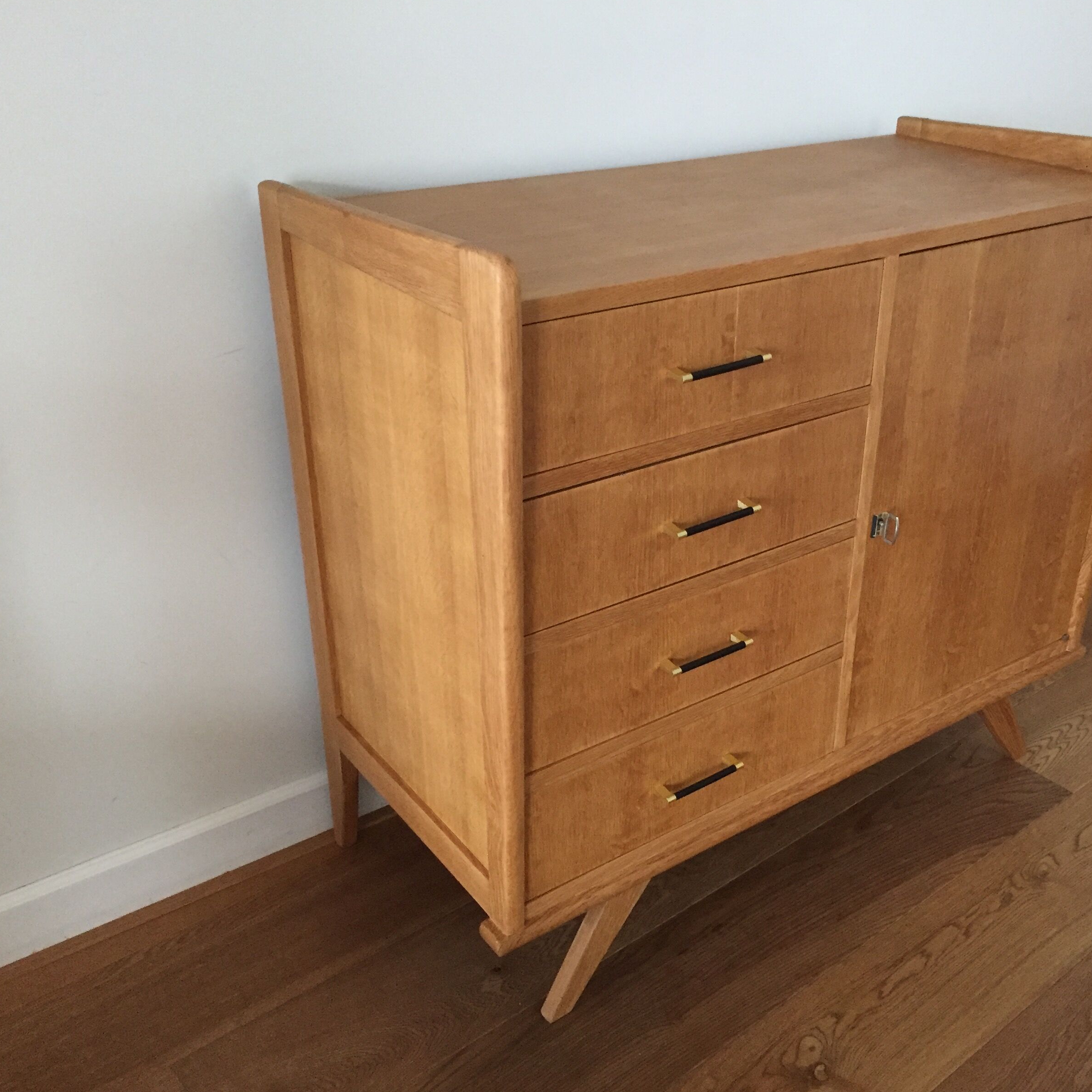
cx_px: 674
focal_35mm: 35
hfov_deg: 46.8
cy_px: 553
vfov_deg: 47.2
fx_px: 1249
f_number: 2.2
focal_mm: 4.15
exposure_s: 1/25
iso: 250
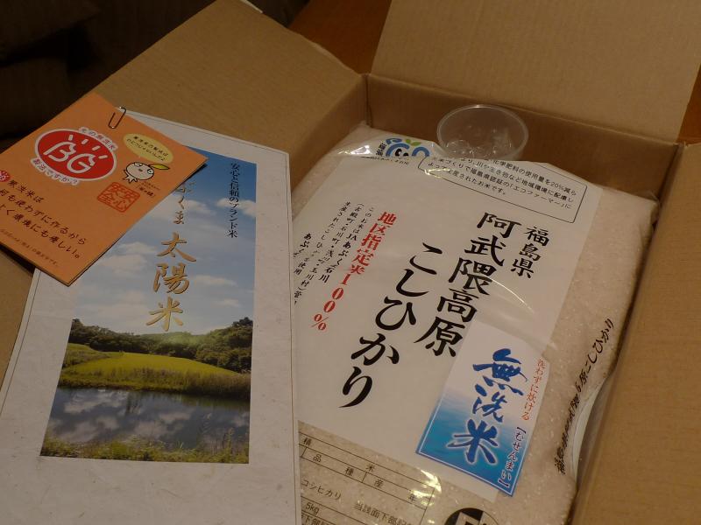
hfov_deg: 54.0
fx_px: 689
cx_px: 350
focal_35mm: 34
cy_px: 262
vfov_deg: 41.8
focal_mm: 5.1
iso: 80
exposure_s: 1/40
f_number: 2.5
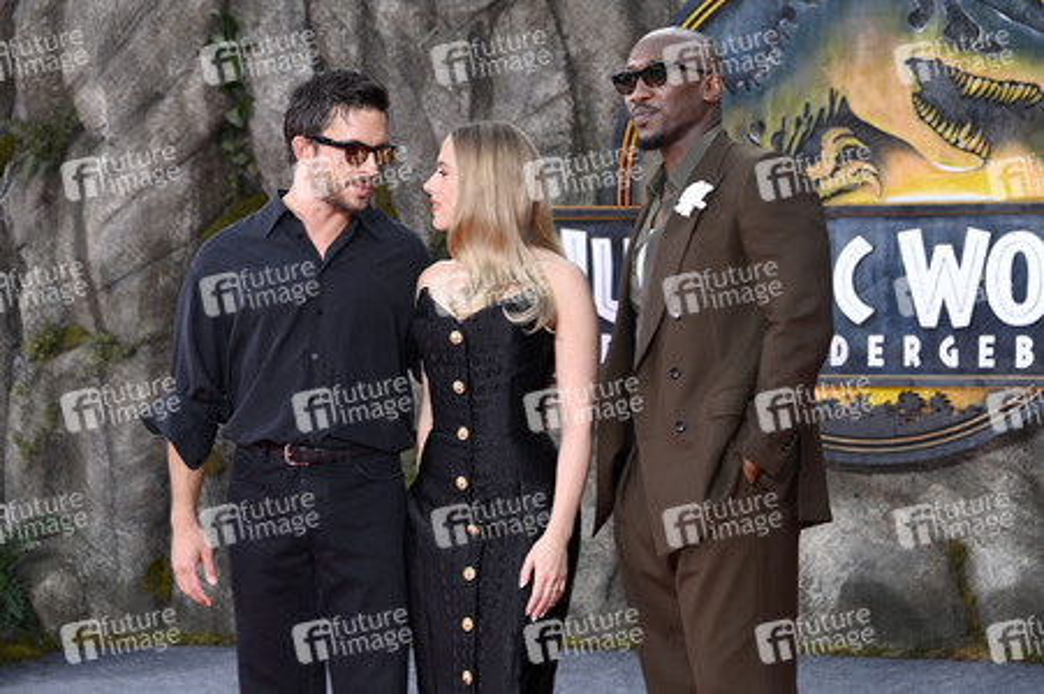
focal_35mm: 170
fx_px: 4926
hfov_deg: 12.1
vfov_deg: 8.1
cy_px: 347
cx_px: 522
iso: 640
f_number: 8
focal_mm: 170
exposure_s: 1/200
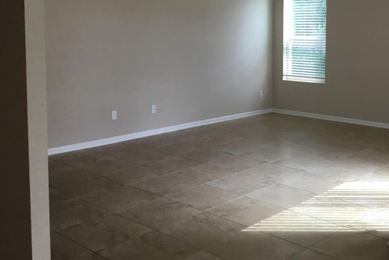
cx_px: 242
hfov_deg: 43.3
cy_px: 67
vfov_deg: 29.4
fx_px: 486
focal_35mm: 45
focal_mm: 3.3
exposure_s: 1/40
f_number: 2.4
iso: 25
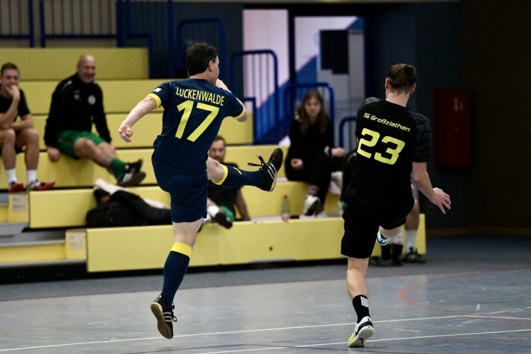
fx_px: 3231
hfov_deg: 9.4
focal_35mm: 219
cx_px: 257
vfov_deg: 6.3
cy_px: 189
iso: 8000
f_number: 2.8
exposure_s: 1/1600
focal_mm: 200
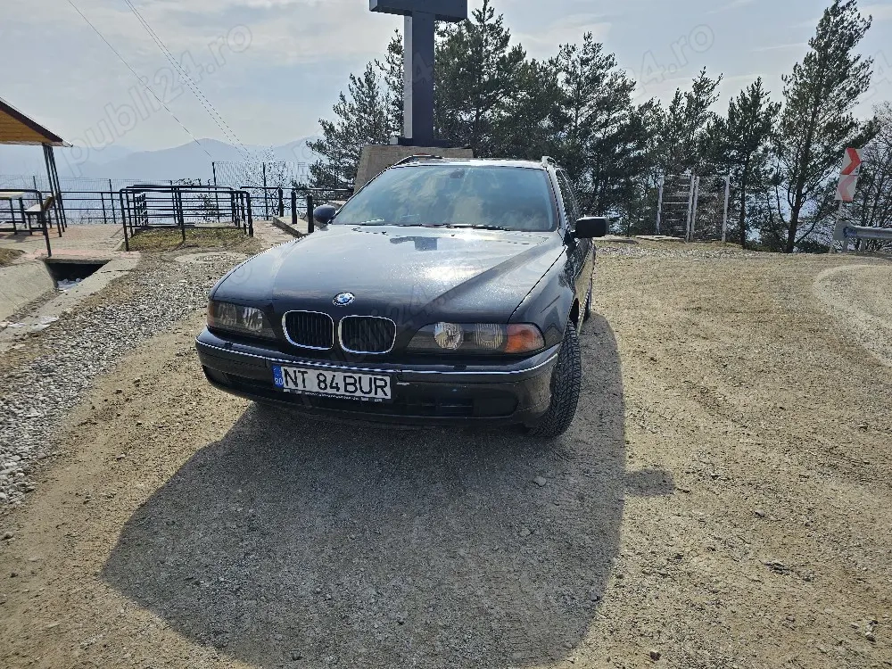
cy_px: 334
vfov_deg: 58.9
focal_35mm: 23
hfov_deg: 73.9
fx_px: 593
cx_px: 446
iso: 10
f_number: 1.7
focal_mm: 6.3
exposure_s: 1/1250
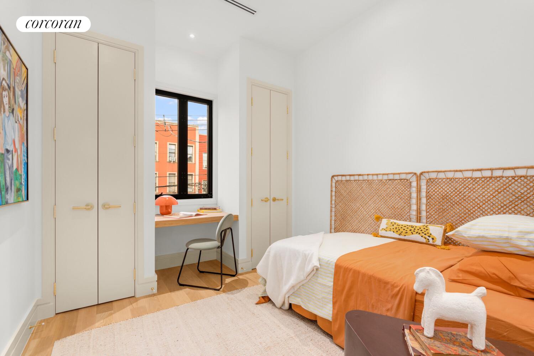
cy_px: 178
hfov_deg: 96.7
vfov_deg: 73.7
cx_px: 267
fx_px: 237
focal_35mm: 16
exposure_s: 1.6
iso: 400
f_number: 11
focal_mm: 16
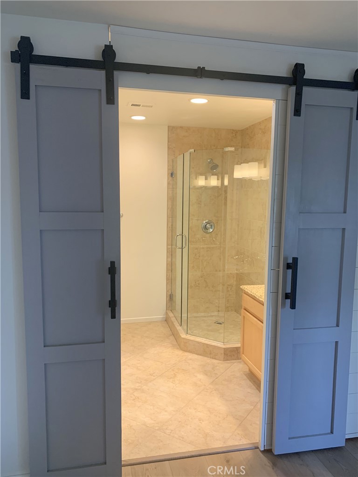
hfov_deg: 53.1
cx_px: 179
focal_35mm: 26
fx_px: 359
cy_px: 238
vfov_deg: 67.3
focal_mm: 4.25
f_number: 1.8
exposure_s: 1/60
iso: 100
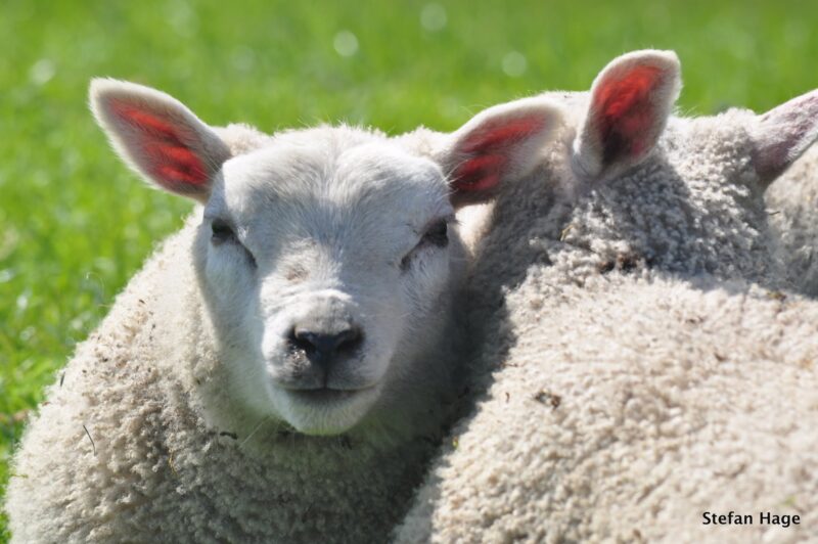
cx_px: 409
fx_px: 10216
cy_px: 272
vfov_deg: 3.0
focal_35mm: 450
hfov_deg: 4.6
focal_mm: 300
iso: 200
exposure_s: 1/250
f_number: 10
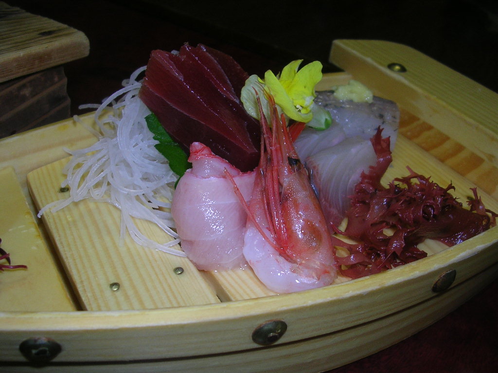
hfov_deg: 49.0
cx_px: 249
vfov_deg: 37.7
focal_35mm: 38
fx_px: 547
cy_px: 186
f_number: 2.8
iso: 50
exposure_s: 1/60.1
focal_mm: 5.8
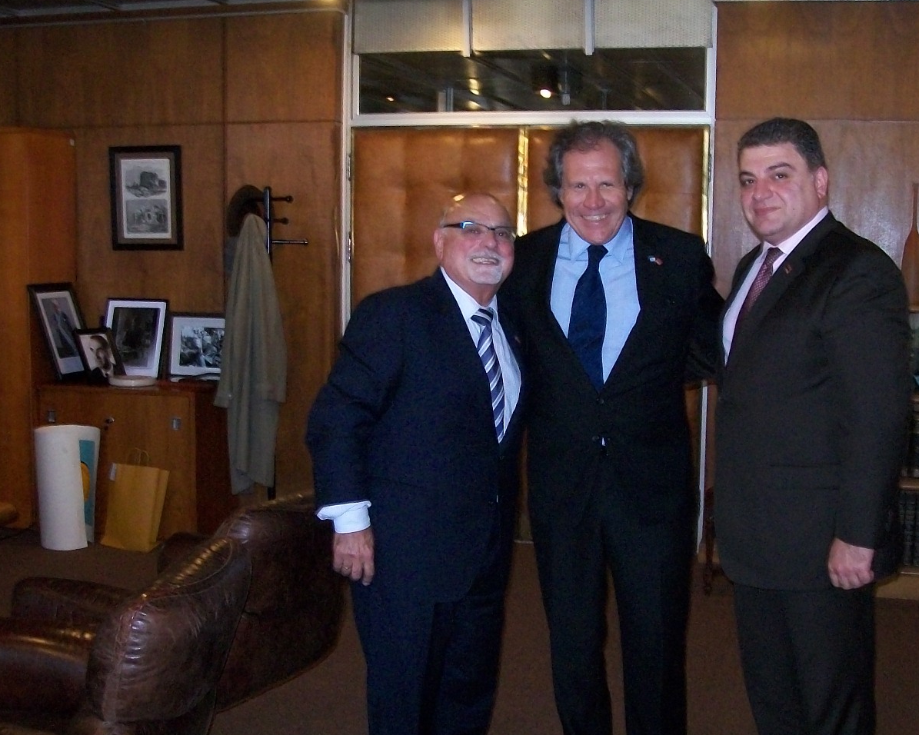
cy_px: 447
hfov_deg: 38.7
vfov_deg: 31.3
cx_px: 509
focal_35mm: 48
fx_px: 1306
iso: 200
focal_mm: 6
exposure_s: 1/30
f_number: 2.7
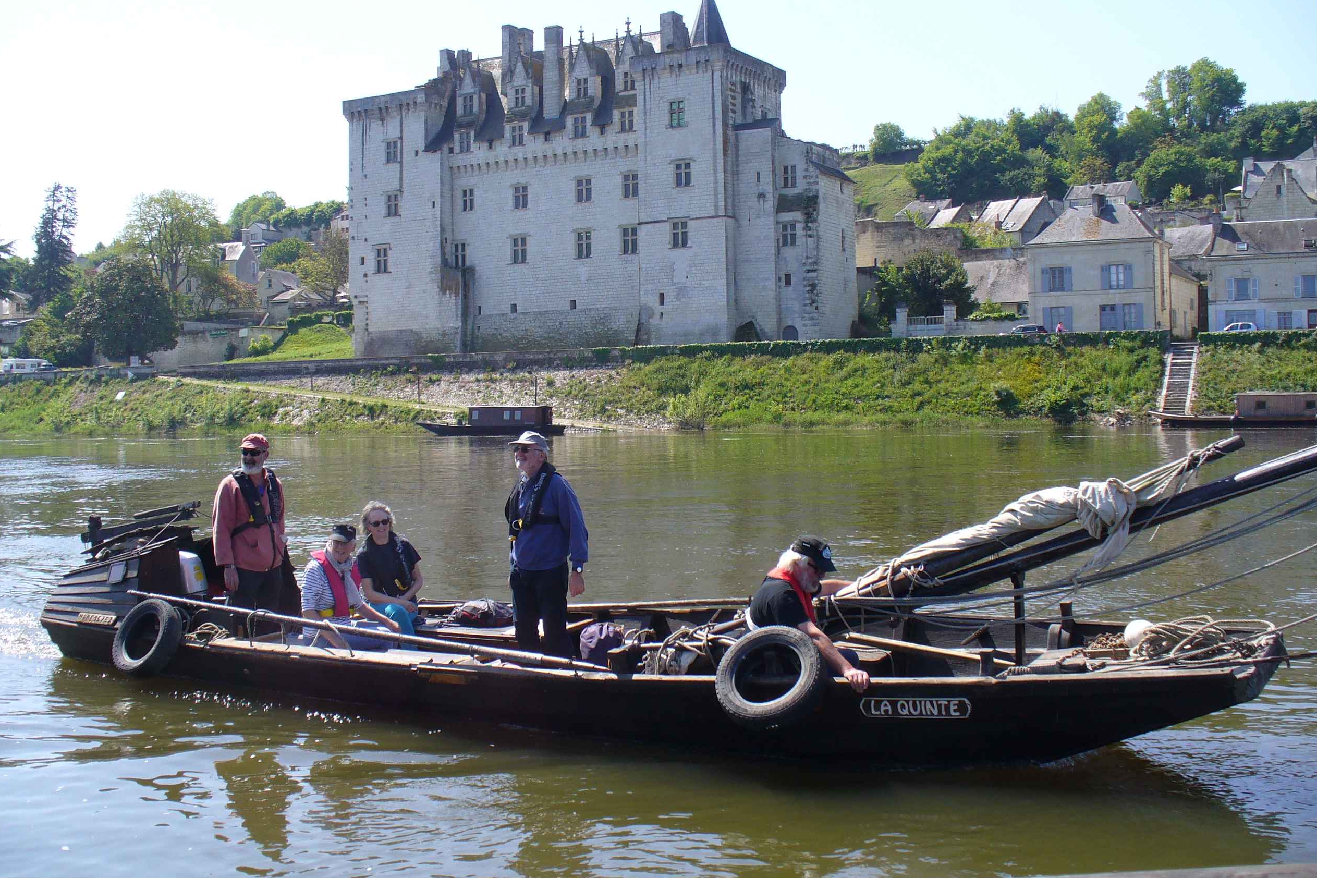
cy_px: 381
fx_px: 1427
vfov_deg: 34.2
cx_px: 652
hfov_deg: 49.6
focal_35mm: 39
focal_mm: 6.1
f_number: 5.6
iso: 80
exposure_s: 1/200
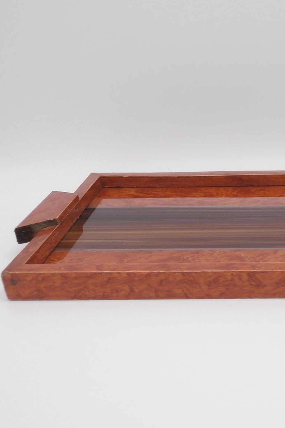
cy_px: 214
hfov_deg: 24.6
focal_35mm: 53
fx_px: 629
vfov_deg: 37.5
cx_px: 267
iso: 200
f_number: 3.9
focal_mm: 6.67
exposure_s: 1/400
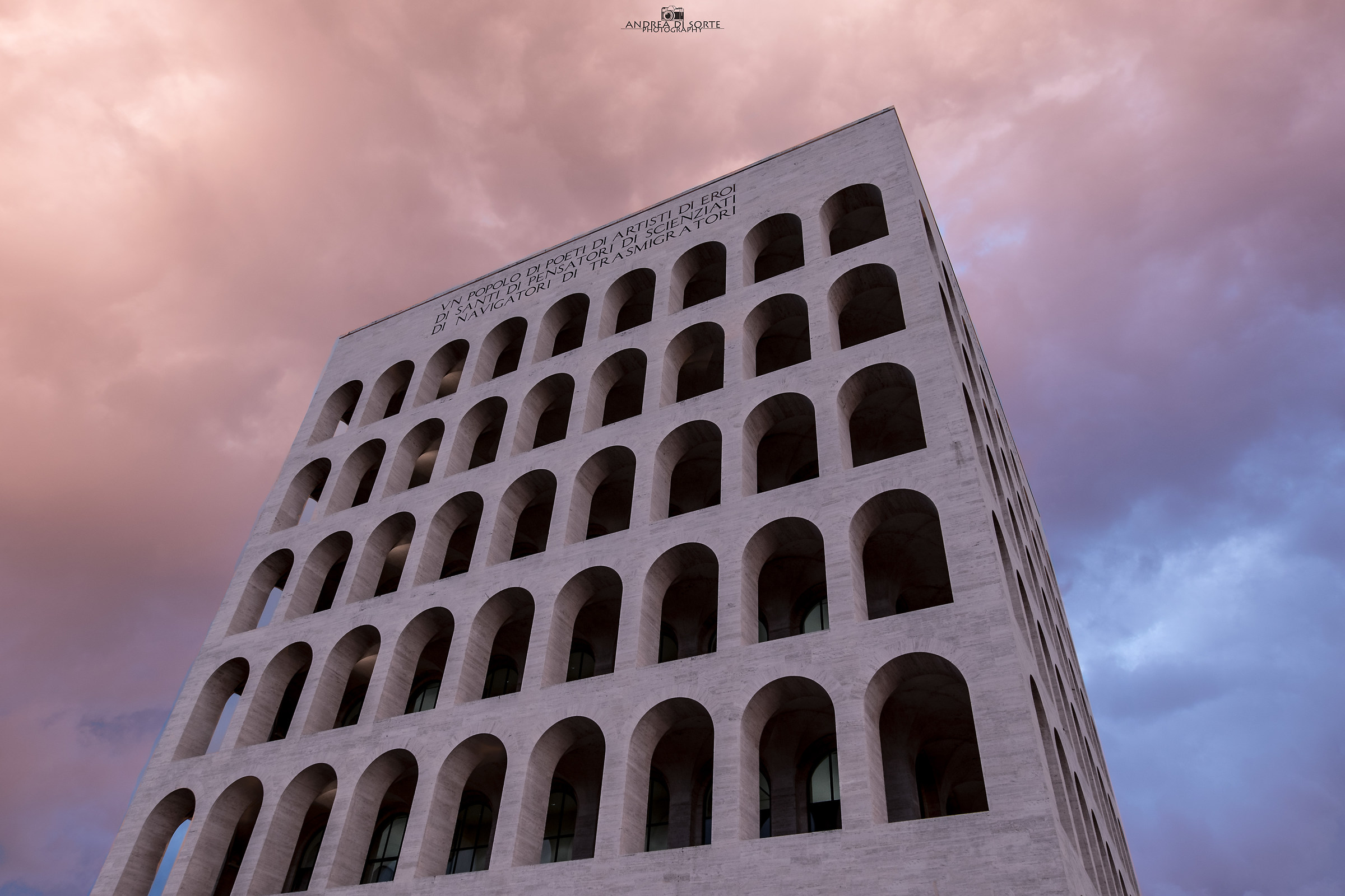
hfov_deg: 73.7
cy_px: 448
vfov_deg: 53.1
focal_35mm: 24
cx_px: 672
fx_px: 897
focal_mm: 16
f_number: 9
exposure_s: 1/15
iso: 200
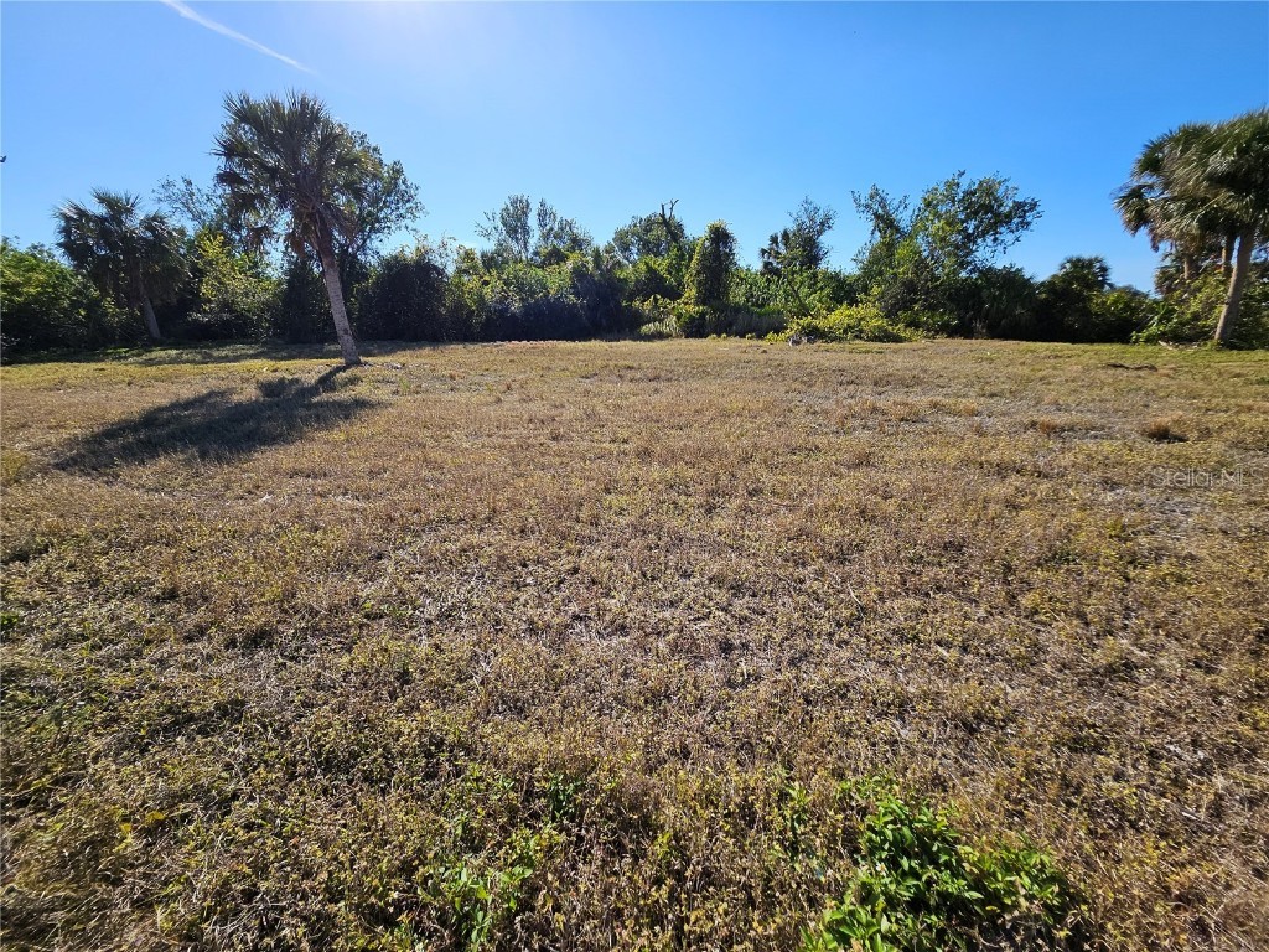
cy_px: 476
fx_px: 477
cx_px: 634
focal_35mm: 13
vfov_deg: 89.9
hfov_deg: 106.2
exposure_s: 1/1265
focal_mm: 1.7
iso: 32
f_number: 2.2
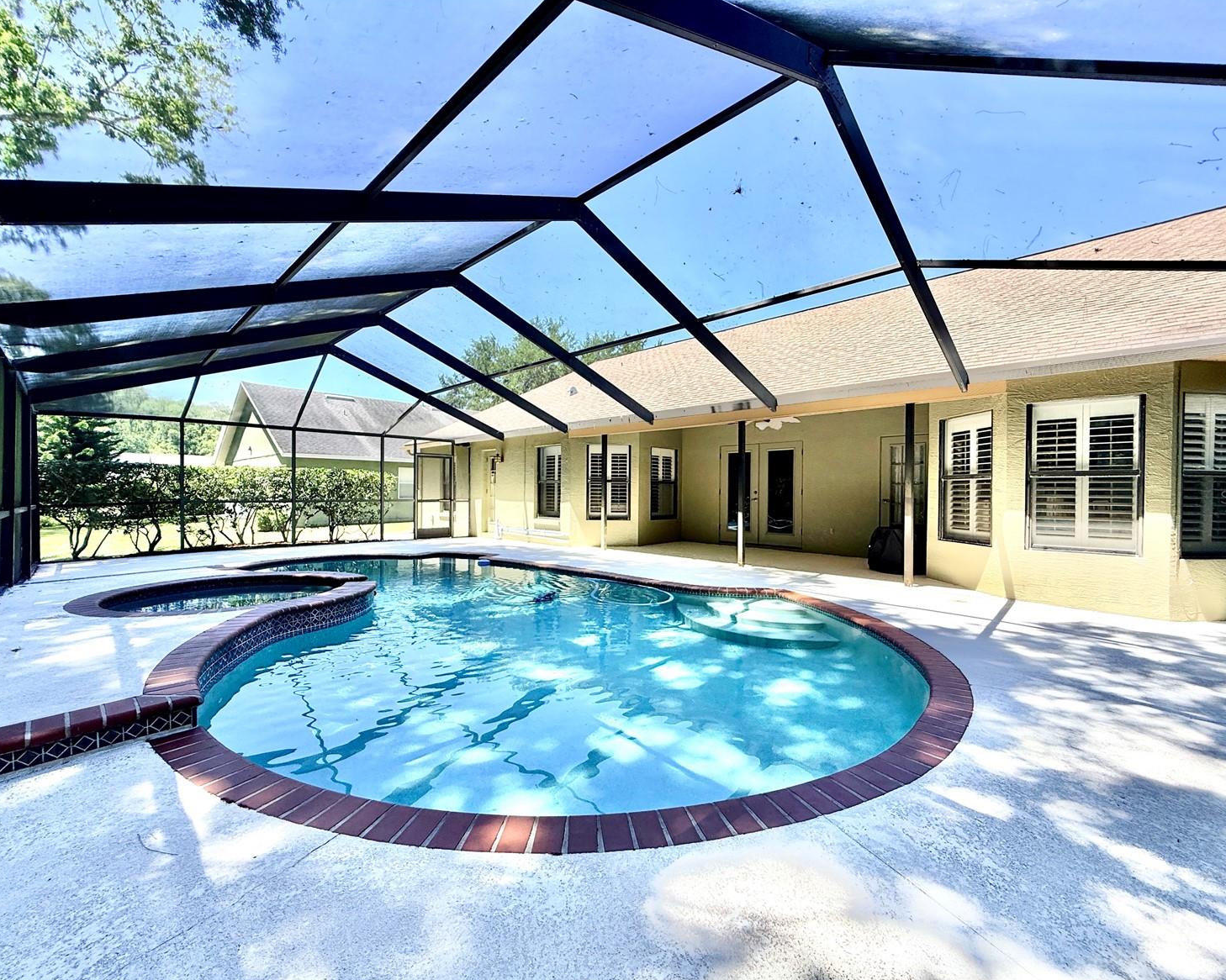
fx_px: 544
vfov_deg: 84.0
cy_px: 497
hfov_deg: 96.8
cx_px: 627
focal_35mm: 15
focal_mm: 2.22
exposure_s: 1/479
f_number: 2.2
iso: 50
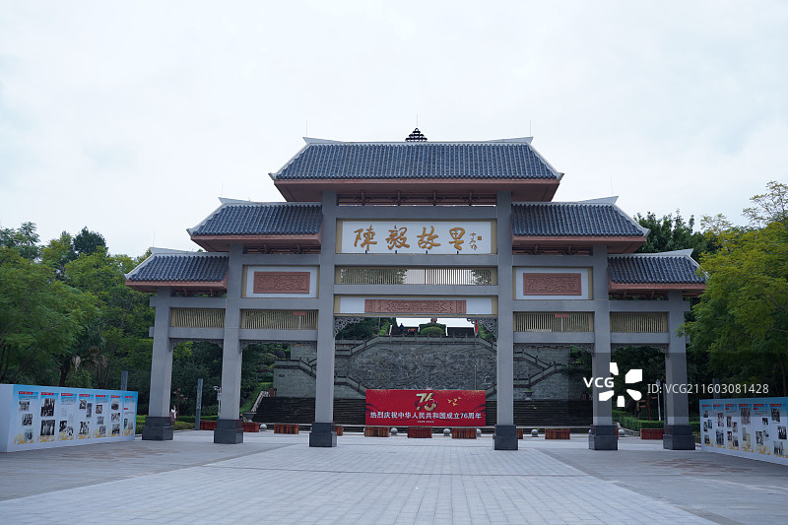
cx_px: 394
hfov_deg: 54.4
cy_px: 262
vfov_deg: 37.8
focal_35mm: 35
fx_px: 766
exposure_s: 1/200
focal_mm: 35
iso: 100
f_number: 4
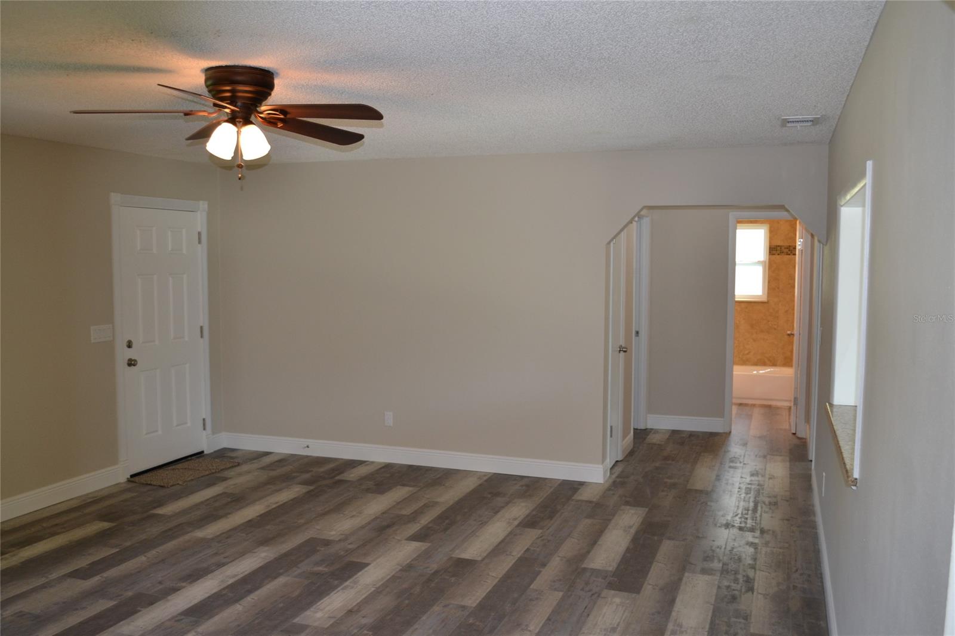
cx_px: 478
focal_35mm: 30
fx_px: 796
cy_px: 318
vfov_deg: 43.6
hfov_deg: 61.9
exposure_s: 1/60
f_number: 3.8
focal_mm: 20
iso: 450
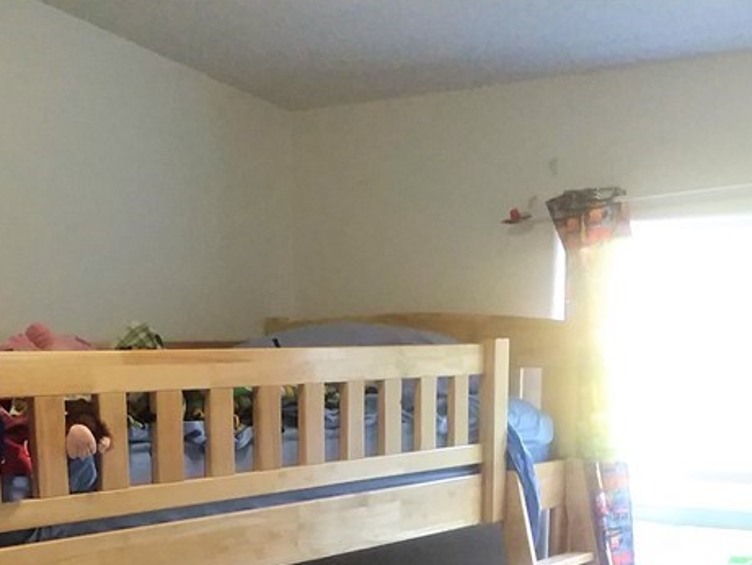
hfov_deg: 32.1
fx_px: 1304
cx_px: 315
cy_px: 619
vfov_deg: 23.0
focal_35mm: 60
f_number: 1.9
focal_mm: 2.91
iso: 200
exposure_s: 1/24
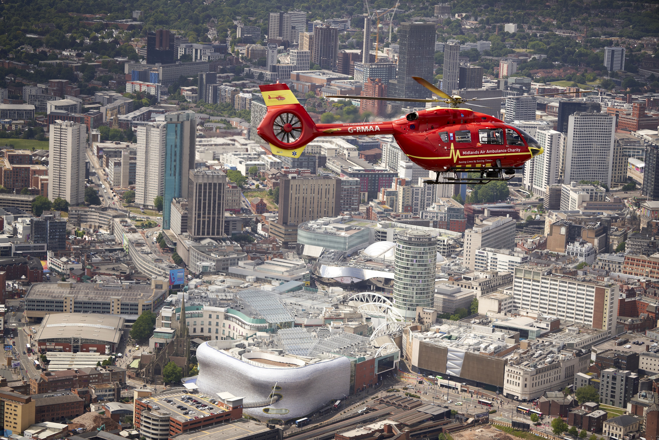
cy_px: 220
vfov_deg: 13.7
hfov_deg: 20.4
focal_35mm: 100
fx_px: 1831
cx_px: 330
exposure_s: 1/2500
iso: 320
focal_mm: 100
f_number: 4.5
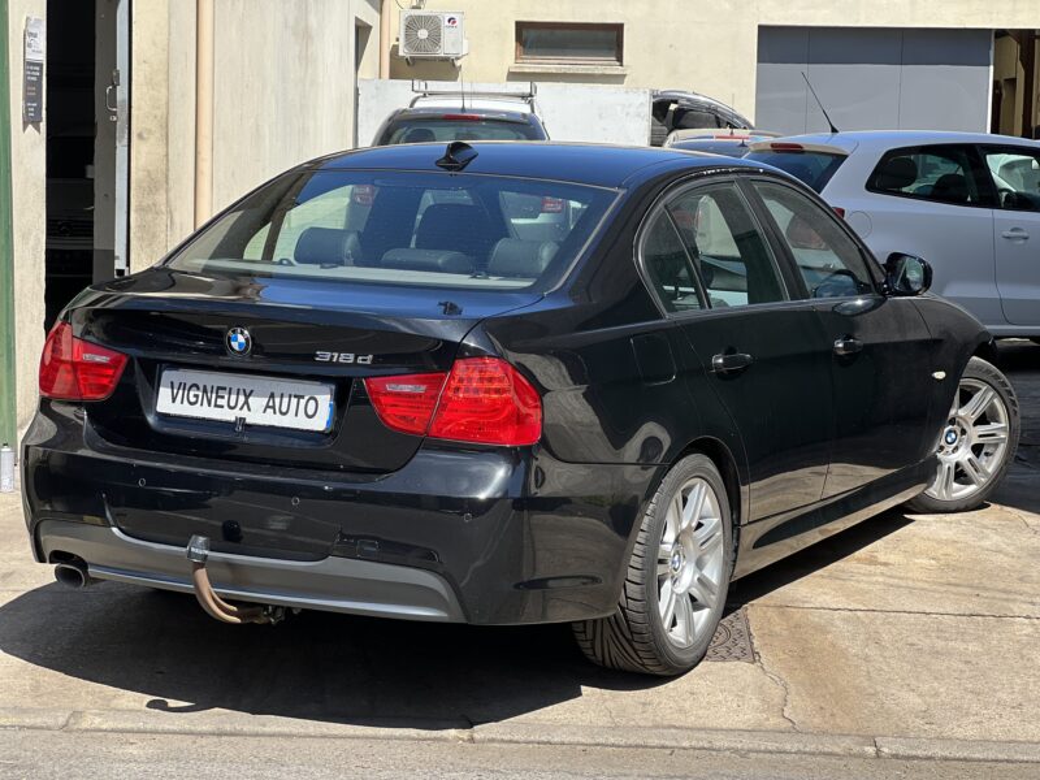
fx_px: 2313
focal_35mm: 77
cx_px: 520
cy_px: 390
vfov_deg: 19.1
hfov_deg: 25.3
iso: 32
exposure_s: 1/368
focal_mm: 9
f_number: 2.8
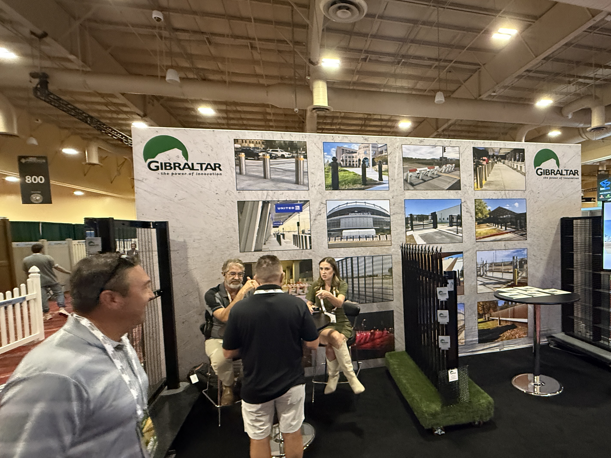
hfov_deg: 79.4
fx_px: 353
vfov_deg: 65.8
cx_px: 401
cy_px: 251
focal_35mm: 20
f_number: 2.2
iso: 800
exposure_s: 1/60
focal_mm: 2.22
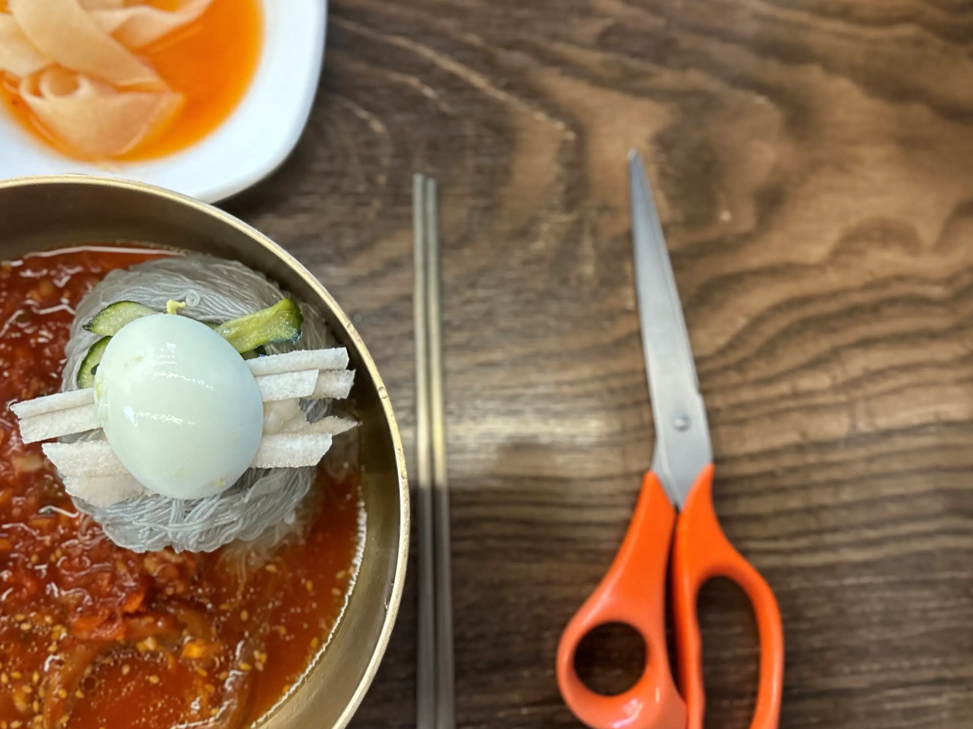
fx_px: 1068
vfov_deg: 37.7
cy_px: 345
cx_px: 403
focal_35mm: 38
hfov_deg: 48.8
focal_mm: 6.86
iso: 400
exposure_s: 1/60
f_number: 1.78
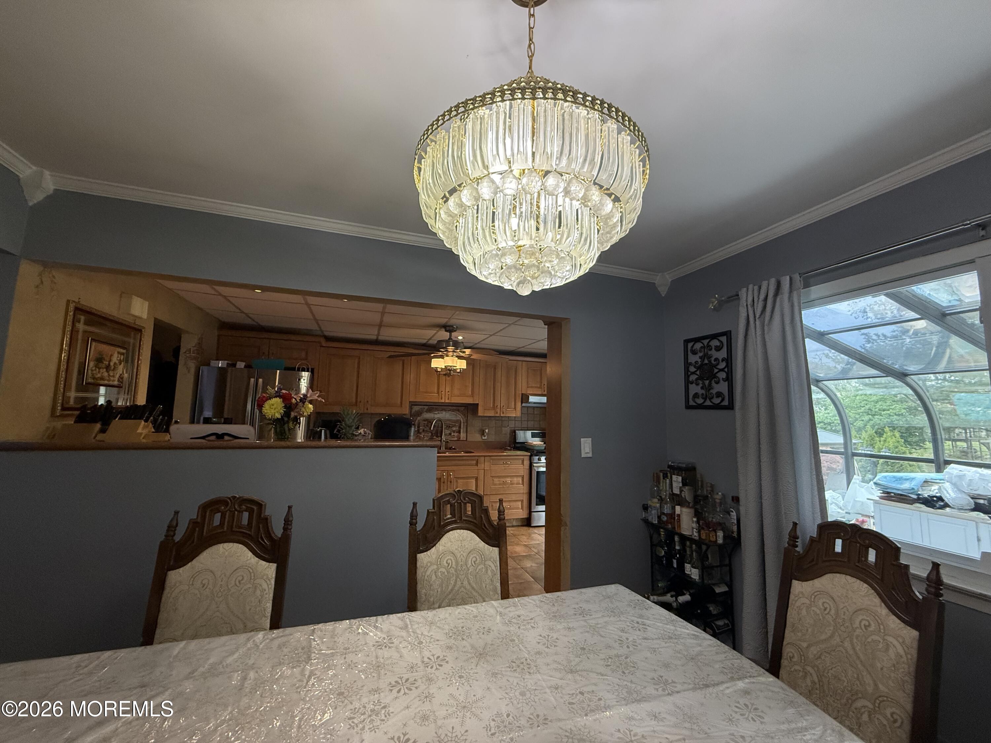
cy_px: 372
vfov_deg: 85.7
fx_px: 401
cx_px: 496
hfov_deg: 102.1
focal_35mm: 14
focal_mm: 2.22
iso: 400
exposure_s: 1/120
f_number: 2.2
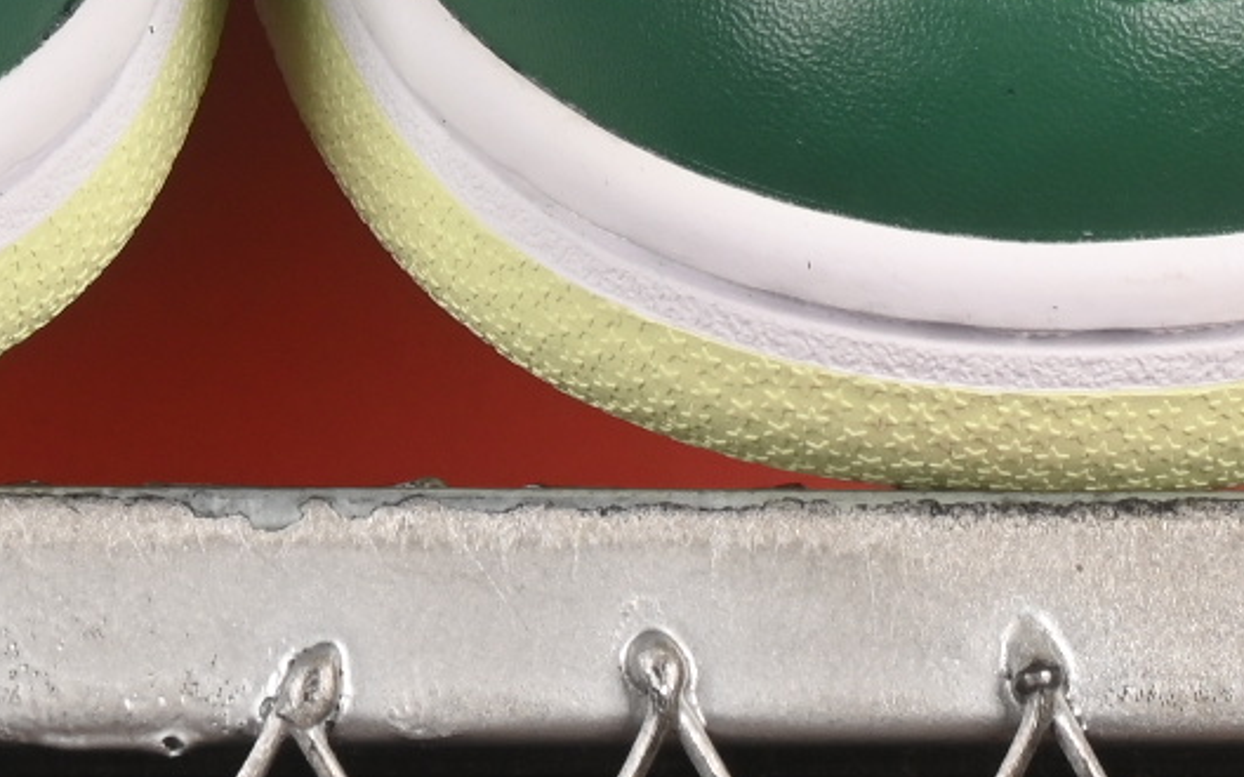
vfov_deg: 3.2
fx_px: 13663
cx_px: 243
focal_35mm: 403
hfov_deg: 5.2
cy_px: -845
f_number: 8
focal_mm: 50
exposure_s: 1/80
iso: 160
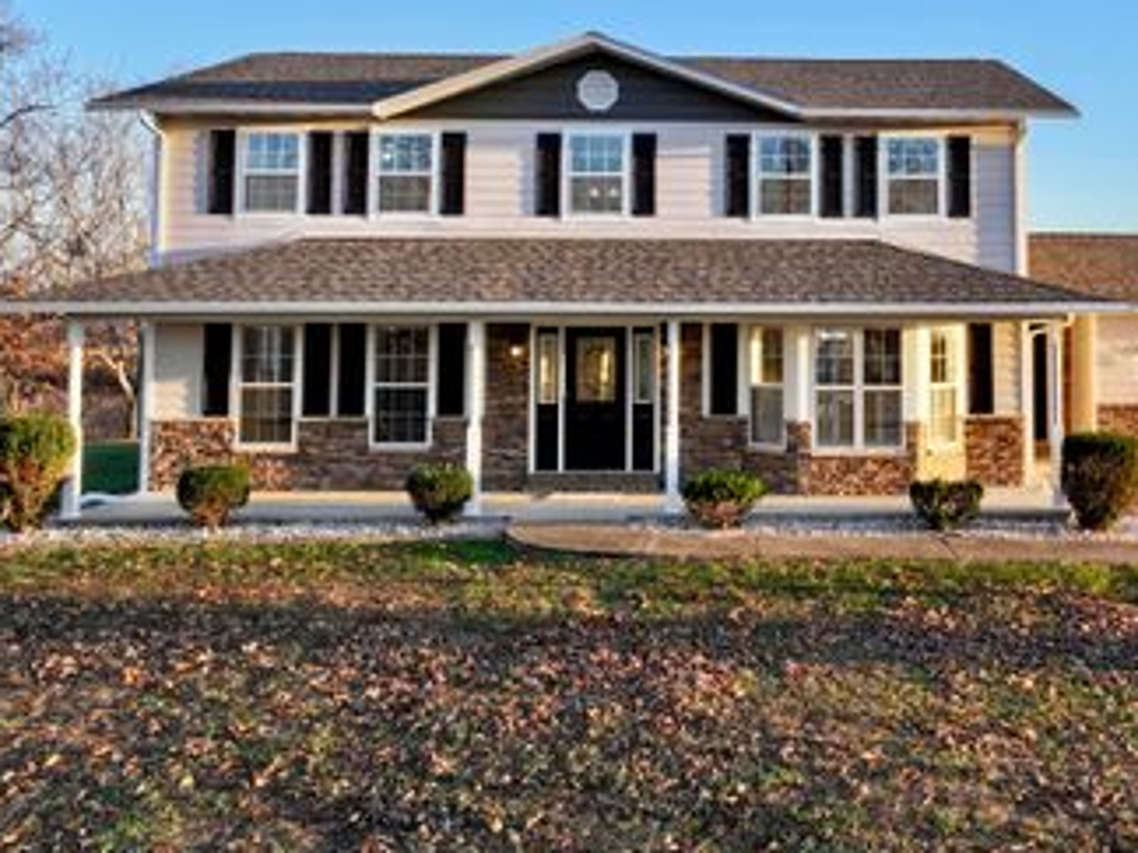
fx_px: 1216
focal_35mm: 37
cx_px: 790
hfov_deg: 49.0
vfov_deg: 38.0
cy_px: 253
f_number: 2.8
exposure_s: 1/500
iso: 170
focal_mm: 12.29
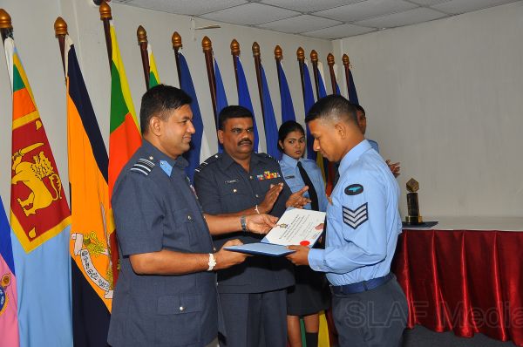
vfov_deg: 31.8
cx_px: 262
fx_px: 609
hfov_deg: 46.5
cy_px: 174
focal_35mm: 42
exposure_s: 1/60
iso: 250
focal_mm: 28
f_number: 5.6
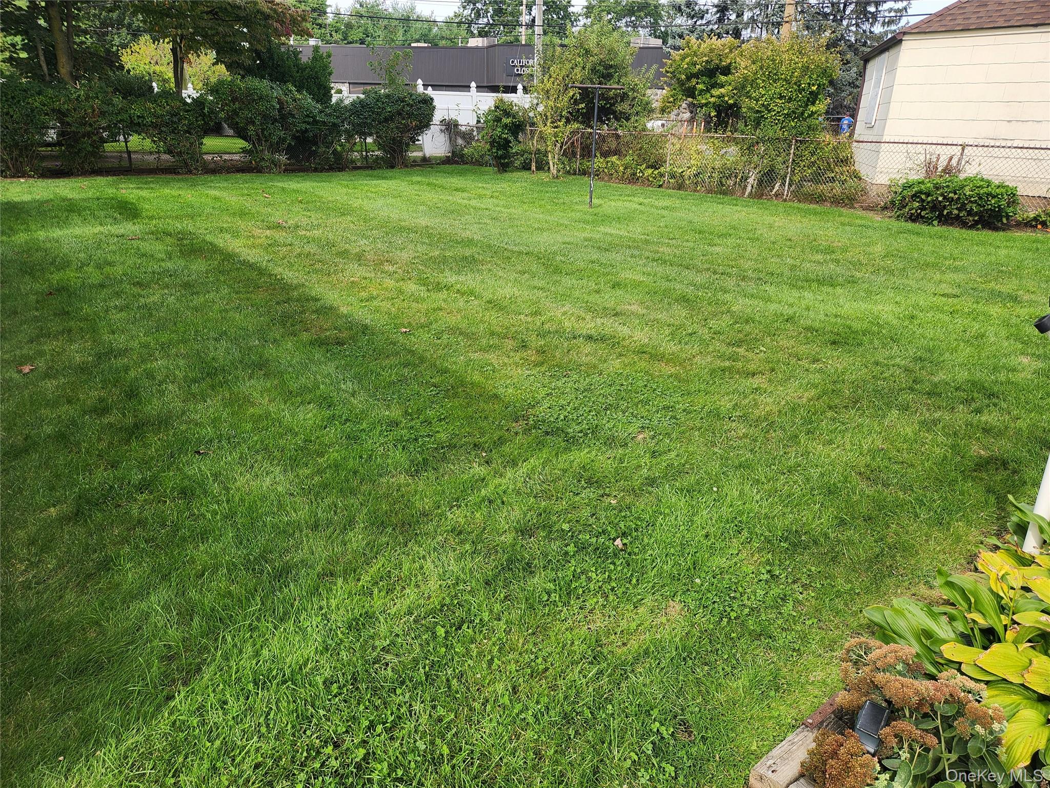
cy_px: 394
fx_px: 698
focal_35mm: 23
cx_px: 525
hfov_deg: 73.9
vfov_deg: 58.9
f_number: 1.8
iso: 20
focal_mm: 5.4
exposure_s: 1/596
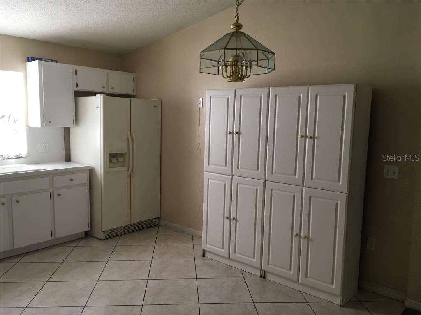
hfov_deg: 61.7
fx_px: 353
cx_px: 210
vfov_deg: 48.2
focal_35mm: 29
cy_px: 158
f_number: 2.2
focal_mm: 4.15
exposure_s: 1/30
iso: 40
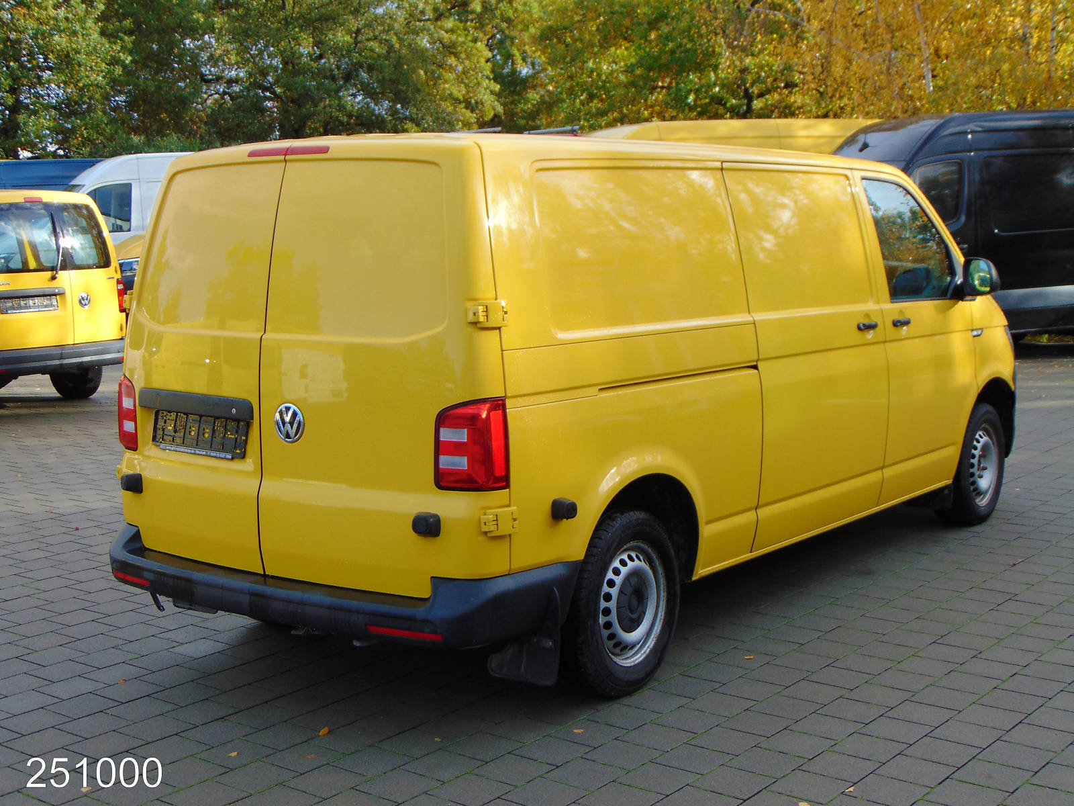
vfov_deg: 29.1
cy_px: 403
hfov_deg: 38.2
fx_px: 1551
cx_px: 537
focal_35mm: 50
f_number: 3.5
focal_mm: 9
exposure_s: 1/250
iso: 80
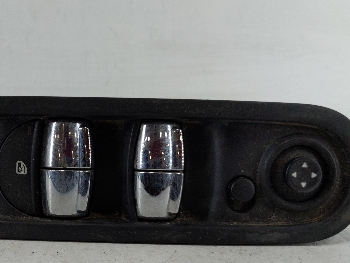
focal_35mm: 53
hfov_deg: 34.0
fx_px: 536
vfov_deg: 27.3
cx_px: 29
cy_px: 181
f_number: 1.73
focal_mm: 4.38
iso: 60
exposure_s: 1/144
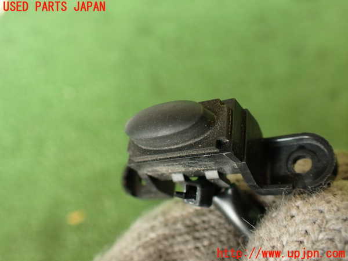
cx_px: 174
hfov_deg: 60.0
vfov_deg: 46.8
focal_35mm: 30
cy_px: 130
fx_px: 302
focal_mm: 5.4
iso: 200
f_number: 2.3
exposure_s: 1/30
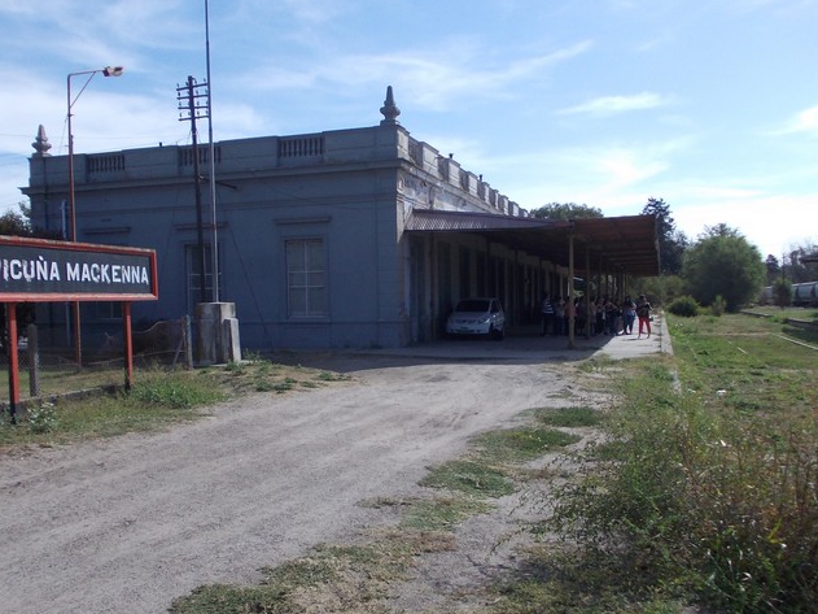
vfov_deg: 41.7
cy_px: 356
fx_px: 803
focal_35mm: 34
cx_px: 377
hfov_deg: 53.9
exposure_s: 1/400
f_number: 5.4
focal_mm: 4
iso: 80
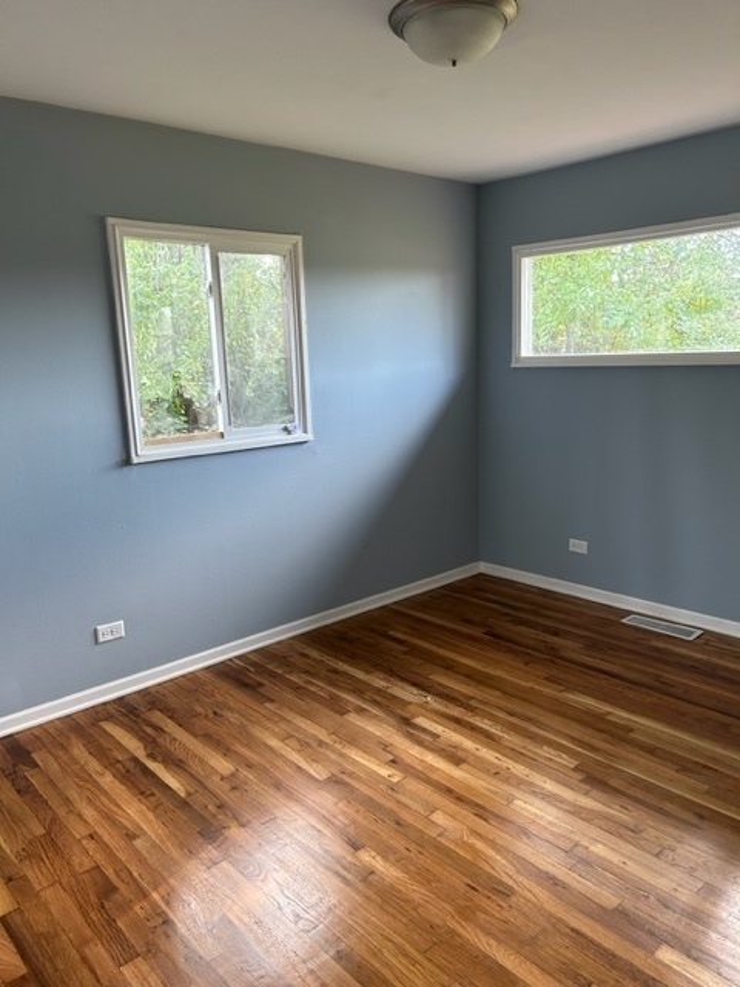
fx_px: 741
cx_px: 370
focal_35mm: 26
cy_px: 494
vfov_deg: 67.3
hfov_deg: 53.1
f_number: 1.5
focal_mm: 5.7
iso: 100
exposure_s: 1/120
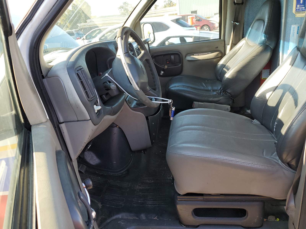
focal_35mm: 26
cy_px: 114
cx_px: 153
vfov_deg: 53.1
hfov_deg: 67.3
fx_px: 230
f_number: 1.5
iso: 50
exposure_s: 1/286
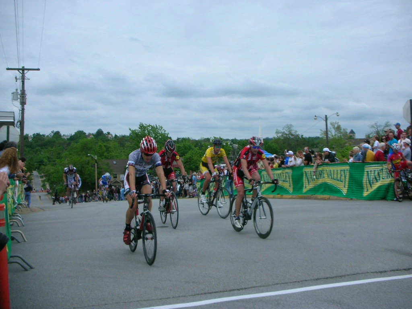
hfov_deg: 41.2
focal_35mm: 46
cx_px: 206
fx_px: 547
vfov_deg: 31.5
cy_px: 154
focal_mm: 7.7
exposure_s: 1/90.1
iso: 50
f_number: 9.9
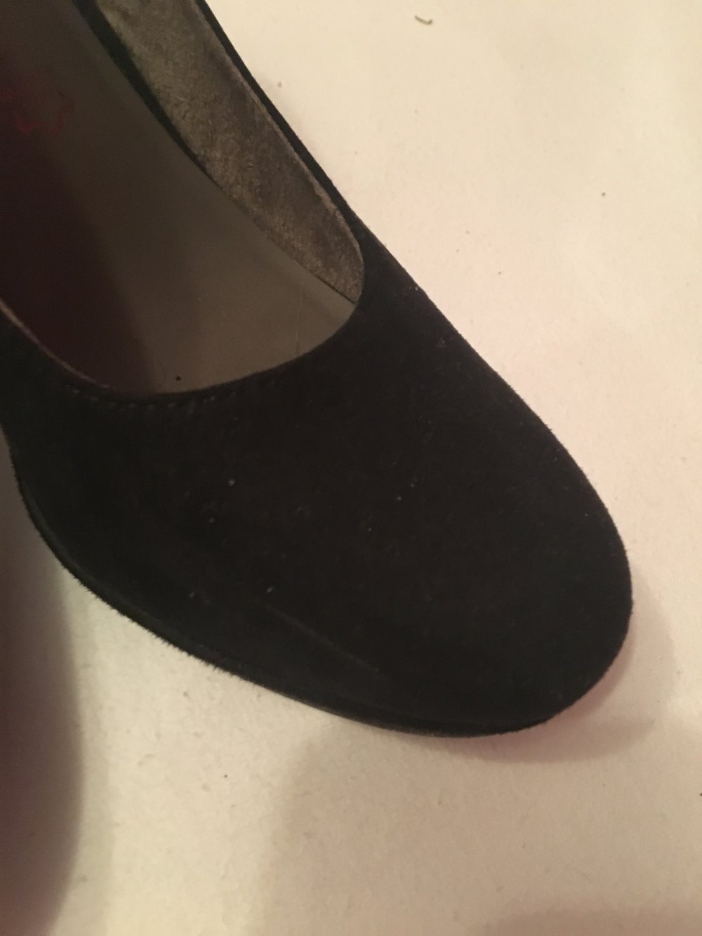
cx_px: 351
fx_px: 784
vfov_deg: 61.7
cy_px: 468
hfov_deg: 48.2
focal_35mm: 29
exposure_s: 1/17
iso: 500
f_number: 2.2
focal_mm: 4.15
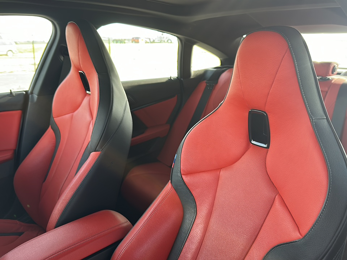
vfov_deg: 54.9
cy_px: 130
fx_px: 251
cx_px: 174
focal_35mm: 25
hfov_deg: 69.4
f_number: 1.78
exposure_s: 1/82
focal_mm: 6.86
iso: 80
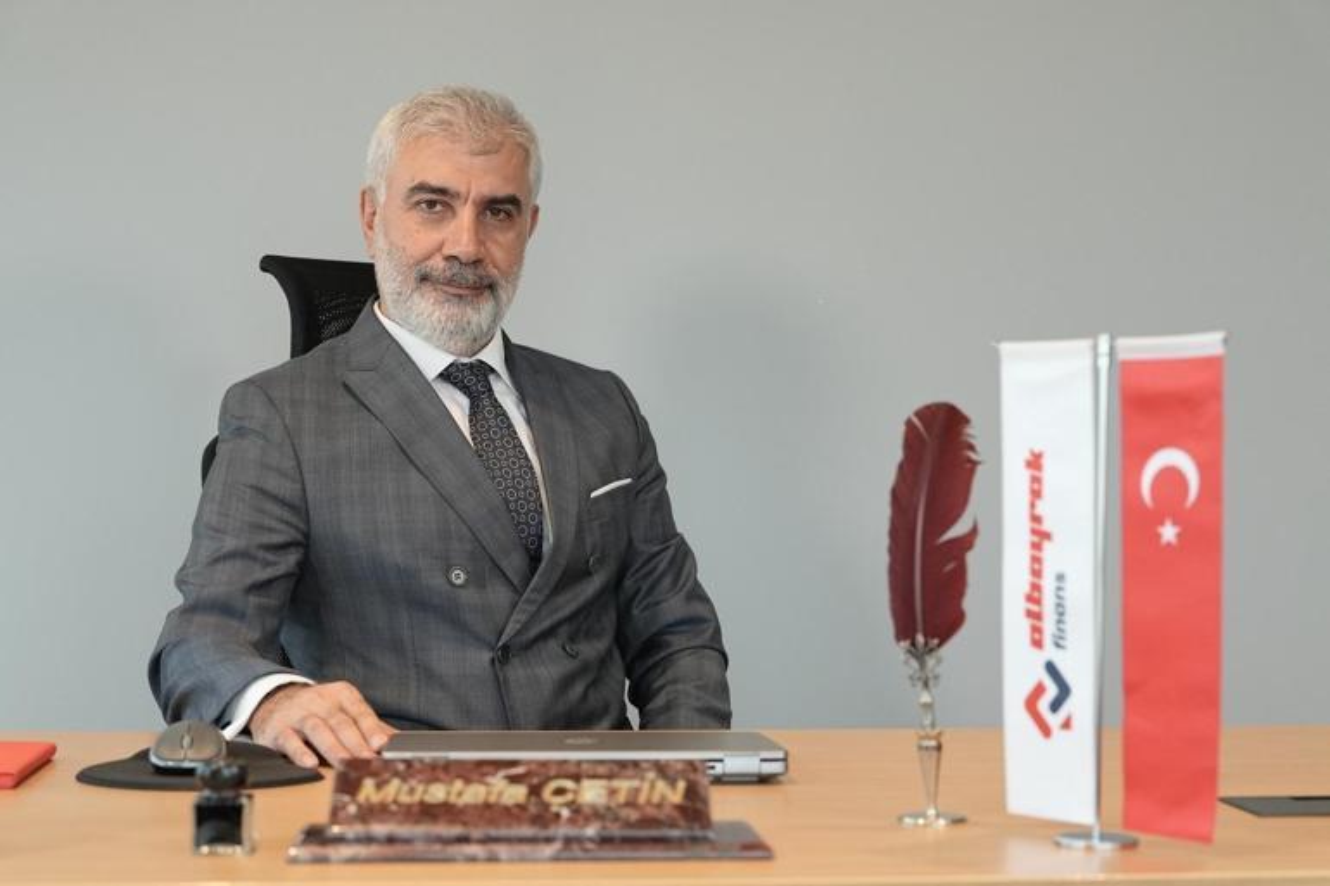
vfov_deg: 21.6
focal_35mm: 63
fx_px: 2327
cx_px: 665
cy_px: 443
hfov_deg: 31.9
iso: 1600
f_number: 5
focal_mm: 63
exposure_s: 1/200
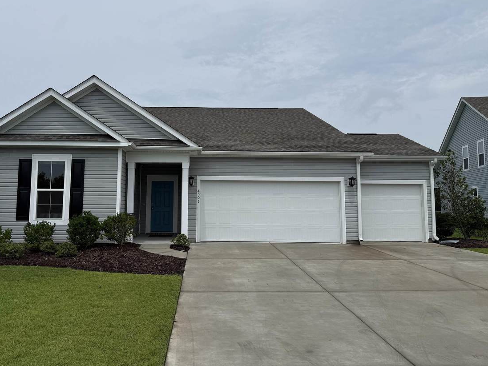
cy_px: 164
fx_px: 395
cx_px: 205
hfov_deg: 63.1
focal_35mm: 28
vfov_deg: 49.7
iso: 80
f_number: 1.78
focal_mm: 6.76
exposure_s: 1/11905
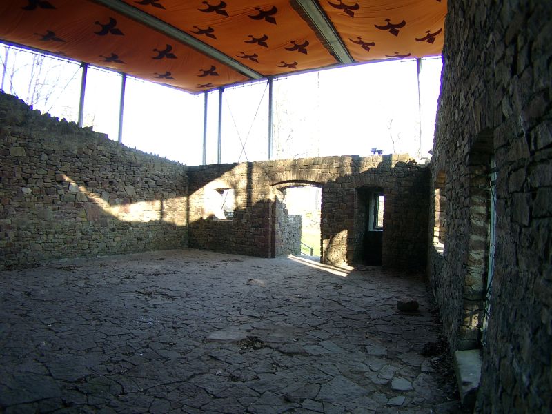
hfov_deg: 54.0
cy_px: 207
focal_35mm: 34
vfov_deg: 41.8
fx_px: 542
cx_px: 276
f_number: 2
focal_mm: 7.13
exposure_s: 1/93.5
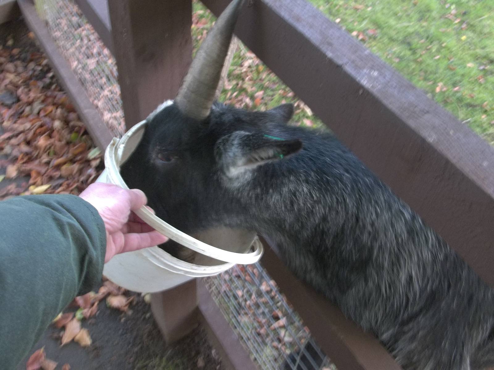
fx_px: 471
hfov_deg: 55.4
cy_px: 185
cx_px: 247
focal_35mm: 33
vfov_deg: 42.9
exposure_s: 1/8
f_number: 3.3
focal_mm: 5.9
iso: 160
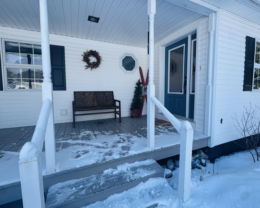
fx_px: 131
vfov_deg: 76.9
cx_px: 134
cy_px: 99
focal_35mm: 17
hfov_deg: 89.6
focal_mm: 2.22
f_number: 2.2
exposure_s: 1/479
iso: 40
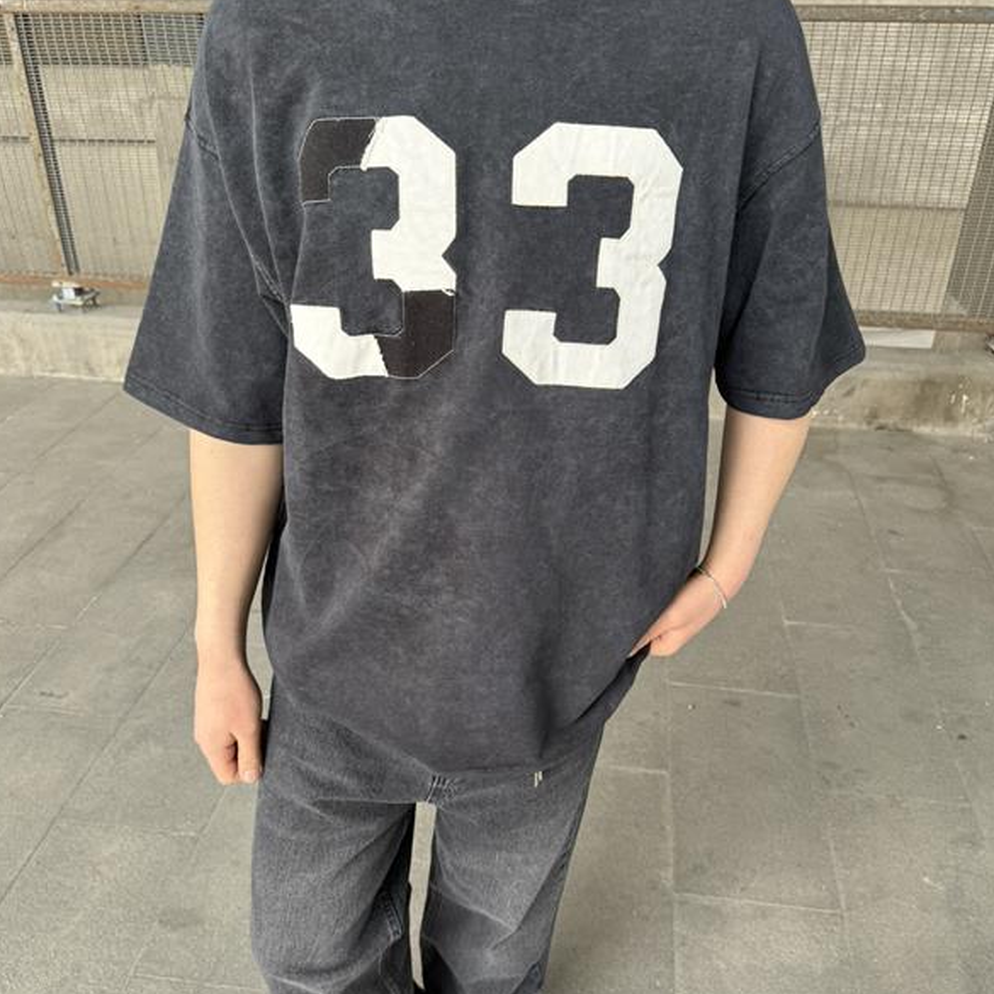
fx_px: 942
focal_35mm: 29
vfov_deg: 55.5
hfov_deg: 55.6
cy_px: 554
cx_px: 489
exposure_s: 1/243
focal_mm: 6.76
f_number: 1.78
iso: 100
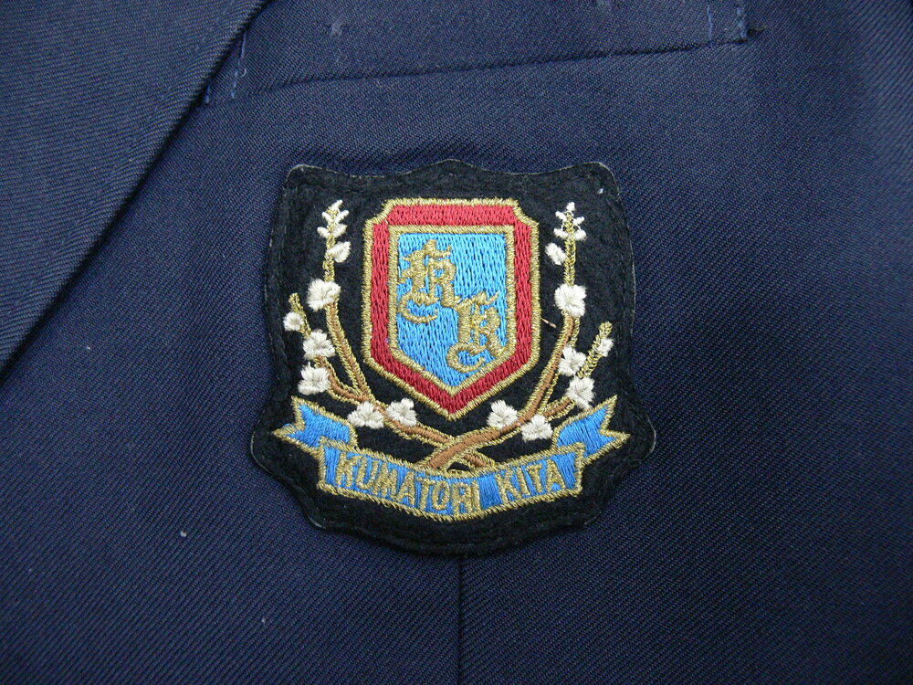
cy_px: 342
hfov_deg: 52.6
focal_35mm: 35
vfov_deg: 40.7
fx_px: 923
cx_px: 456
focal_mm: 7.4
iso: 200
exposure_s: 1/13
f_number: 2.8
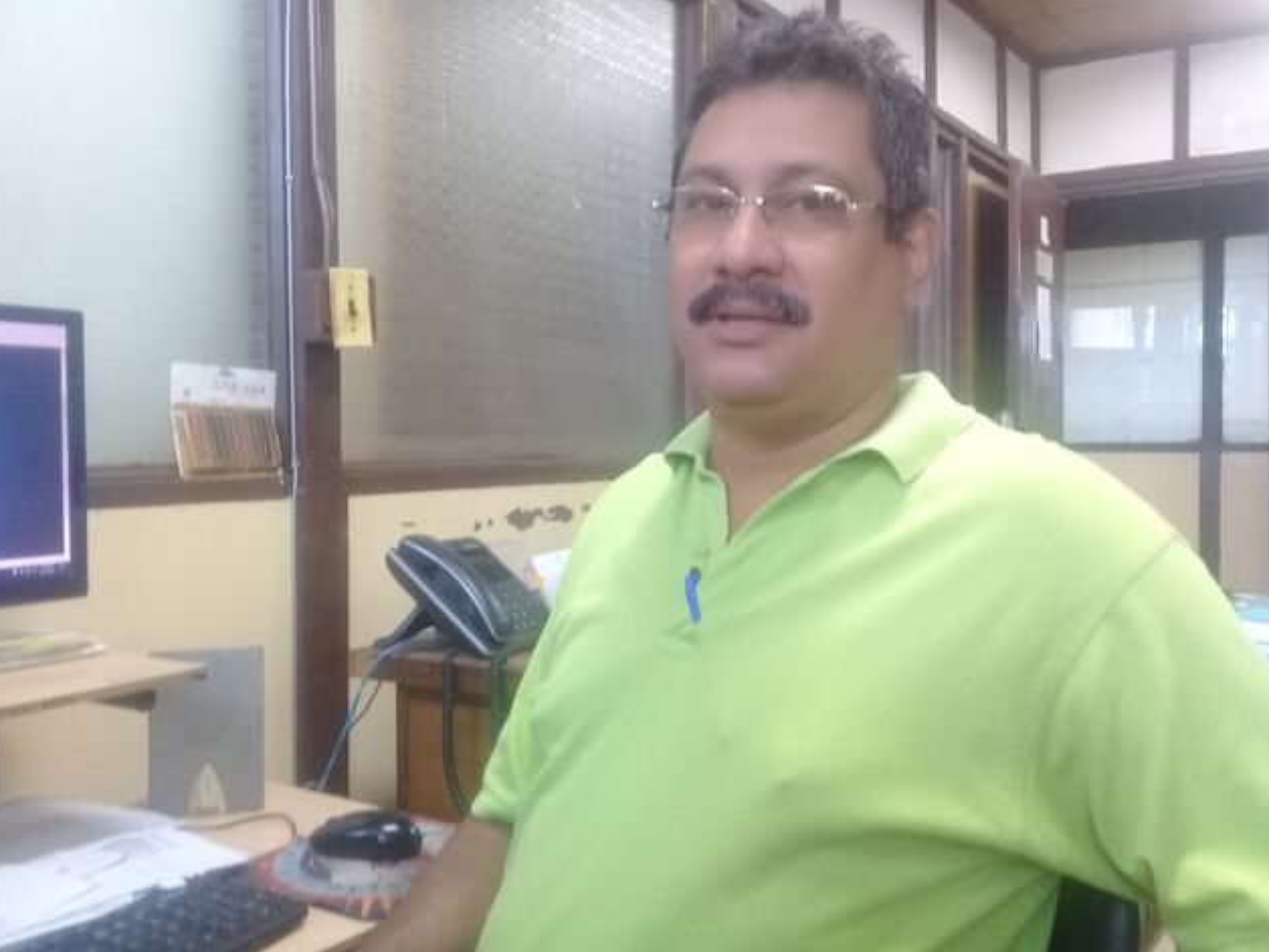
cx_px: 645
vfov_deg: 44.2
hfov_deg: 56.8
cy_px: 473
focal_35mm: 32
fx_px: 1173
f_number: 2.2
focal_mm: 3.3
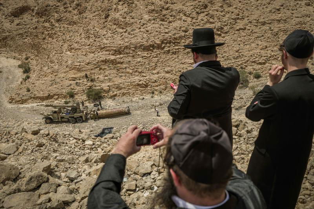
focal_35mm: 35
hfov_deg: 54.4
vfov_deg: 37.8
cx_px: 157
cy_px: 104
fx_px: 305
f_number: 5.6
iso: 125
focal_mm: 35
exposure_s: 1/2500
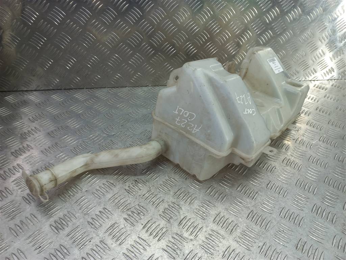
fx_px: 250
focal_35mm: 25
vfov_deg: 54.9
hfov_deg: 69.4
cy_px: 130
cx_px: 173
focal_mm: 4.6
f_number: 1.8
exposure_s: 1/50
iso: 50
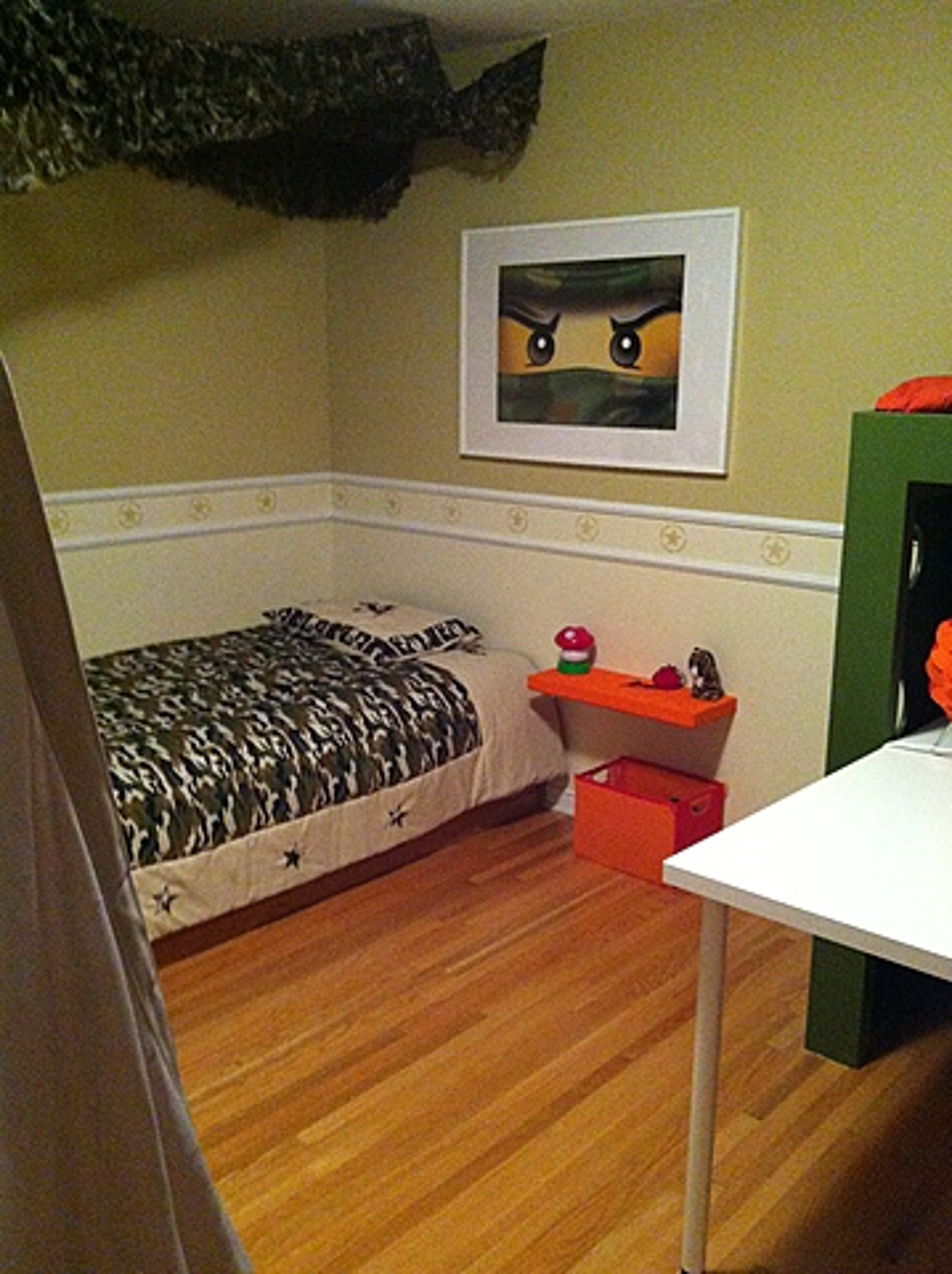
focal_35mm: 35
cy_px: 637
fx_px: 1286
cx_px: 476
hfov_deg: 40.6
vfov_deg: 52.7
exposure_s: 1/15
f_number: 2.8
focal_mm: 3.85
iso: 640
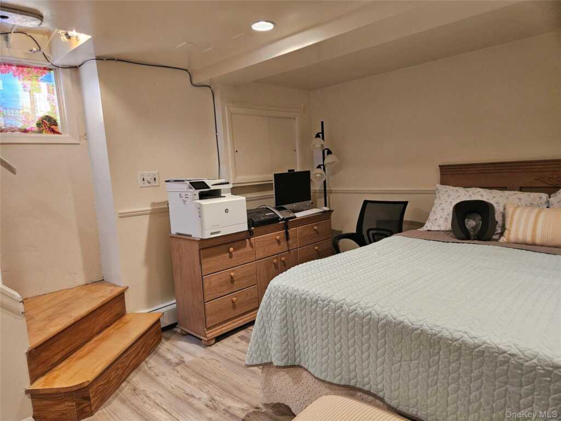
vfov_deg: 58.9
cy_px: 210
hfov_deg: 73.9
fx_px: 373
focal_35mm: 23
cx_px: 280
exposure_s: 1/120
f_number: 1.8
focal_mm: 5.4
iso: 640
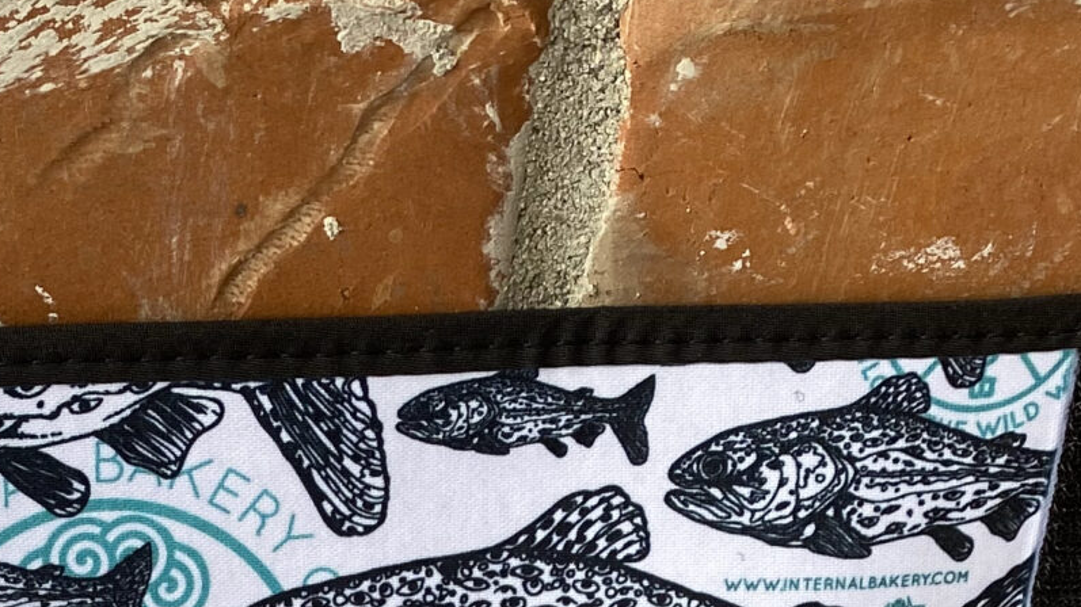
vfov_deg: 11.5
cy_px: 1358
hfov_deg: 23.2
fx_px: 2608
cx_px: 262
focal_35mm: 91
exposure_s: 1/224
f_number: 1.8
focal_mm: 4.25
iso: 32
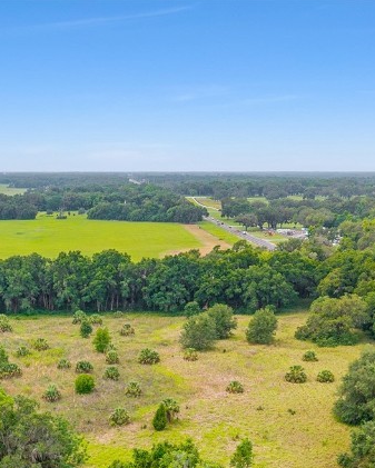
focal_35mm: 57
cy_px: 426
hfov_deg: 26.2
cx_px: 70
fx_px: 790
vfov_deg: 31.4
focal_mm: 8.67
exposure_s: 1/2000
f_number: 1.8
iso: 210
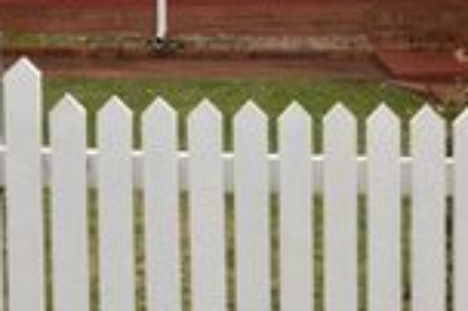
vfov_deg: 17.9
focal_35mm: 70
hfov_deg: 28.8
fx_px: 903
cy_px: -122
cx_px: 317
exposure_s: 1/200
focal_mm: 15
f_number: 8
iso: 100
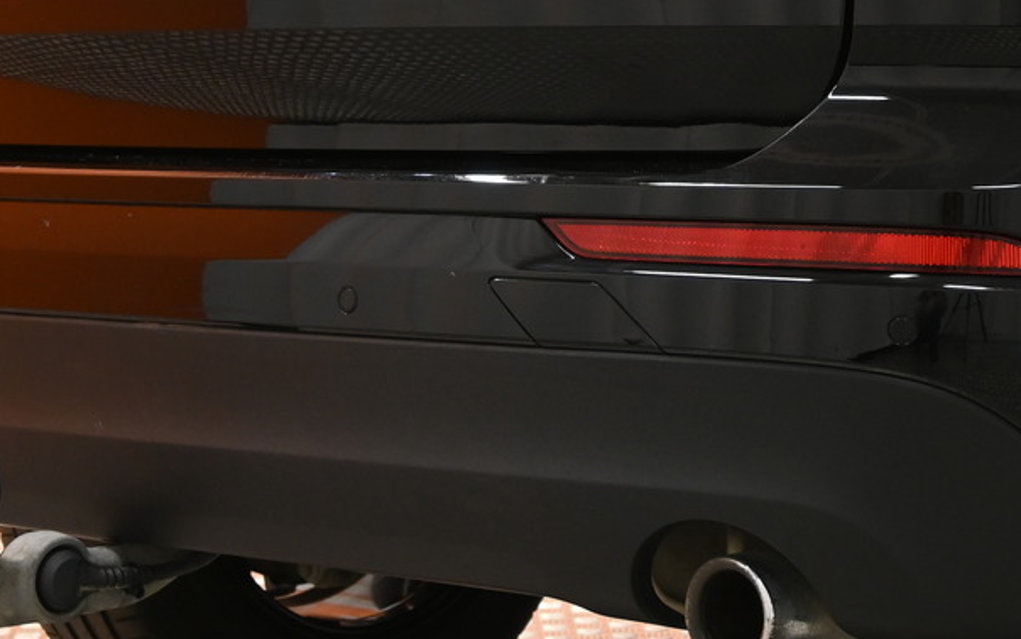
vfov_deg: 10.6
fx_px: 3424
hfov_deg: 16.9
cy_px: 176
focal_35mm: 123
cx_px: 769
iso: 560
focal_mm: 30
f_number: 4.8
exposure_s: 1/50
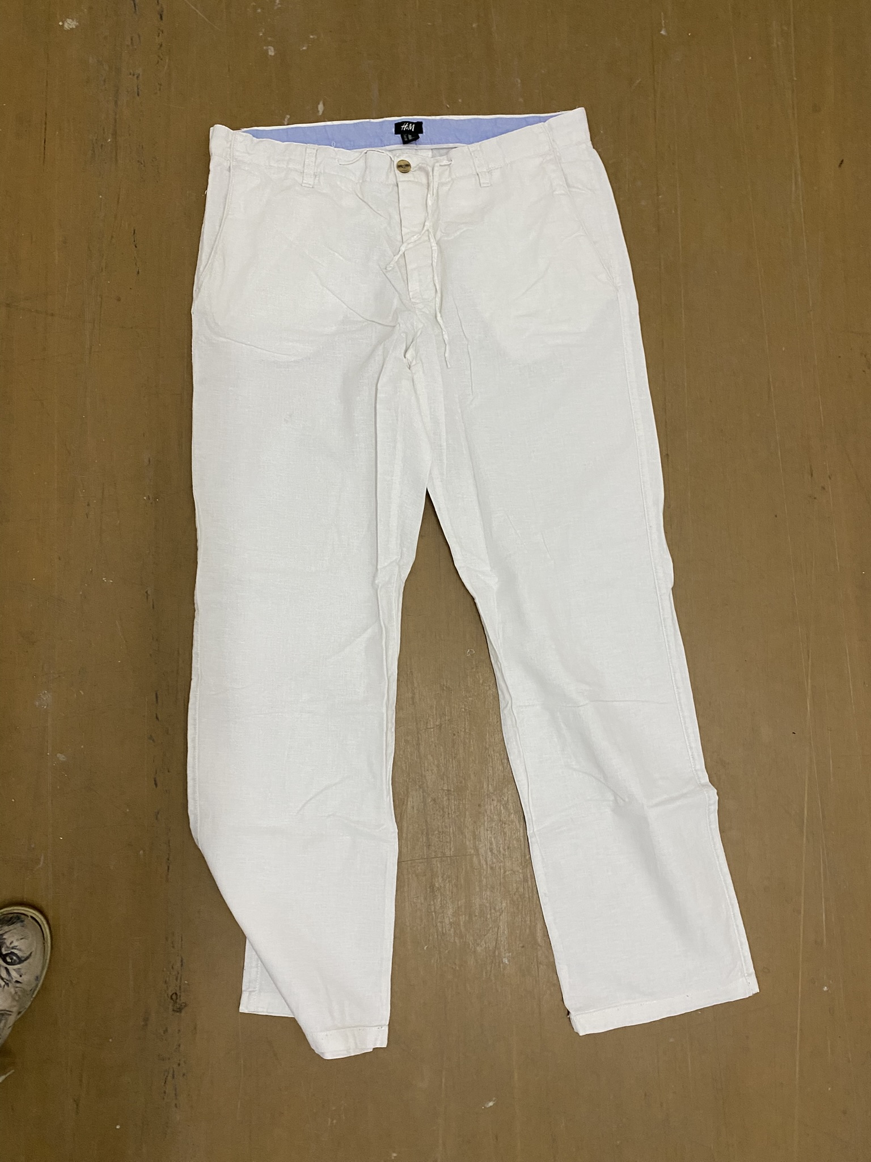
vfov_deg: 67.3
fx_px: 872
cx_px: 436
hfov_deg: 53.1
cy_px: 581
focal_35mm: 26
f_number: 1.8
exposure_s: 1/50
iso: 250
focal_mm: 4.25
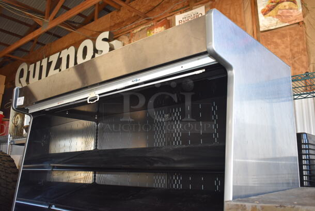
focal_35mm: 33
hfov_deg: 57.2
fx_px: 289
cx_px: 158
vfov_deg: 40.1
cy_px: 106
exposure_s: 1/160
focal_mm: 22
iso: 800
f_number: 3.8
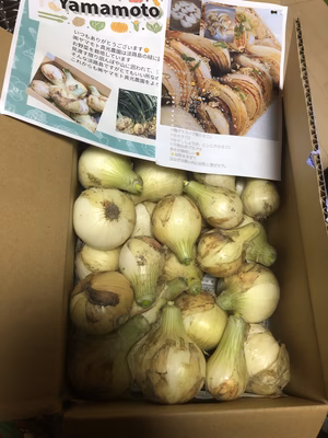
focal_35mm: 28
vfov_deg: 63.4
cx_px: 164
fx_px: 354
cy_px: 219
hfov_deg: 49.7
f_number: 1.8
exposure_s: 1/17
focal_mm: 3.99
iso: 50
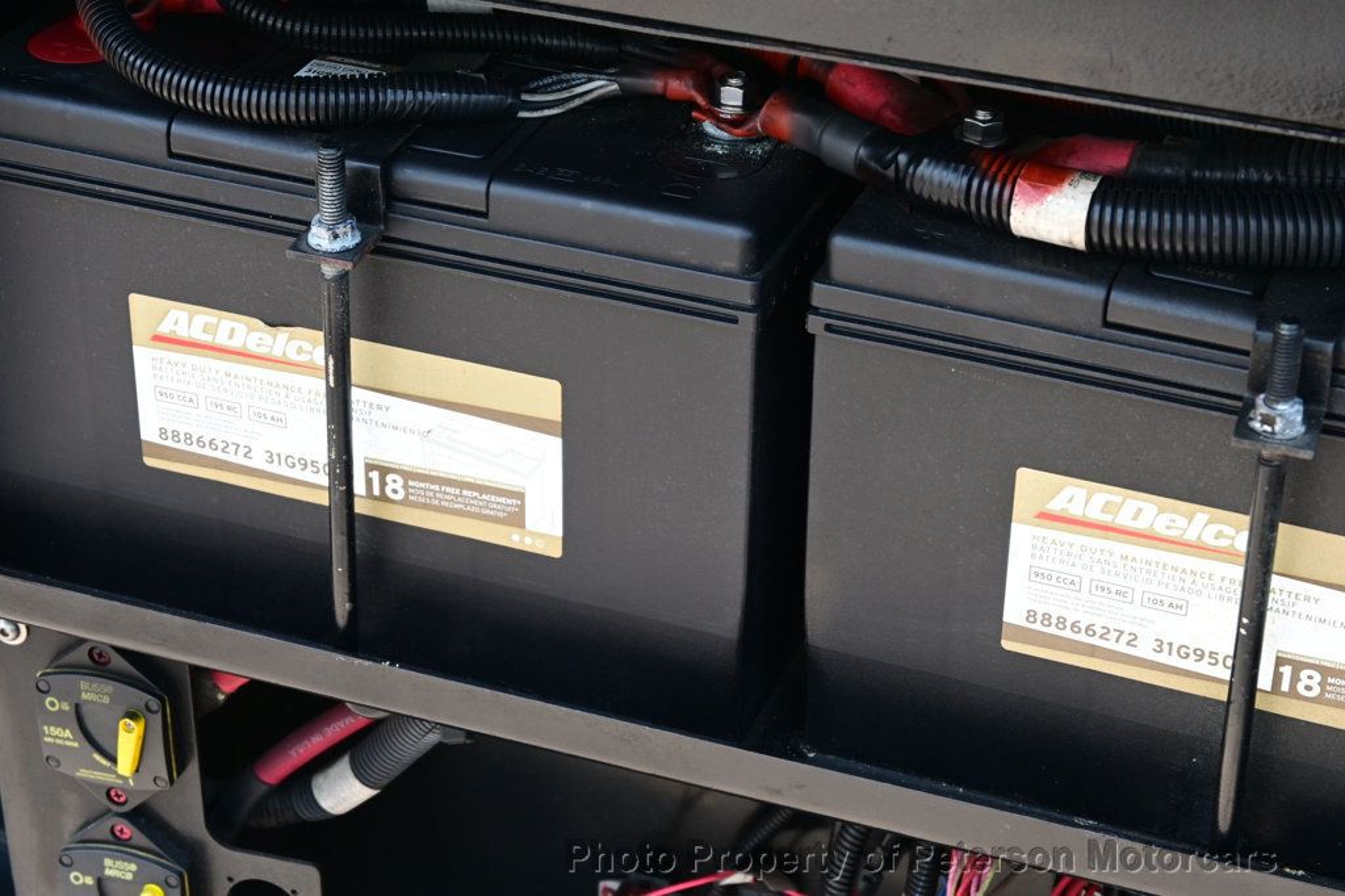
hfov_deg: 27.0
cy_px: 448
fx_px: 2801
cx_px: 672
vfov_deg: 18.2
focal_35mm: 75
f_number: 6.3
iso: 360
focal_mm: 50
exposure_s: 1/80
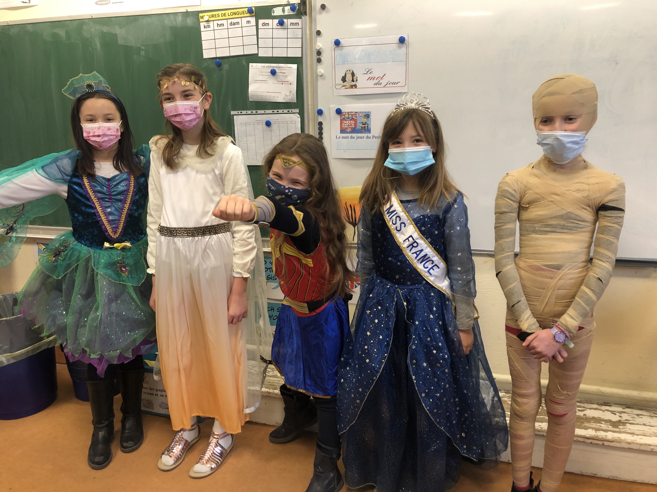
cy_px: 246
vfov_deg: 49.7
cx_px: 328
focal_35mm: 28
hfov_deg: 63.4
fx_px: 531
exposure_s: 1/20
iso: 40
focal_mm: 3.99
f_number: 1.8
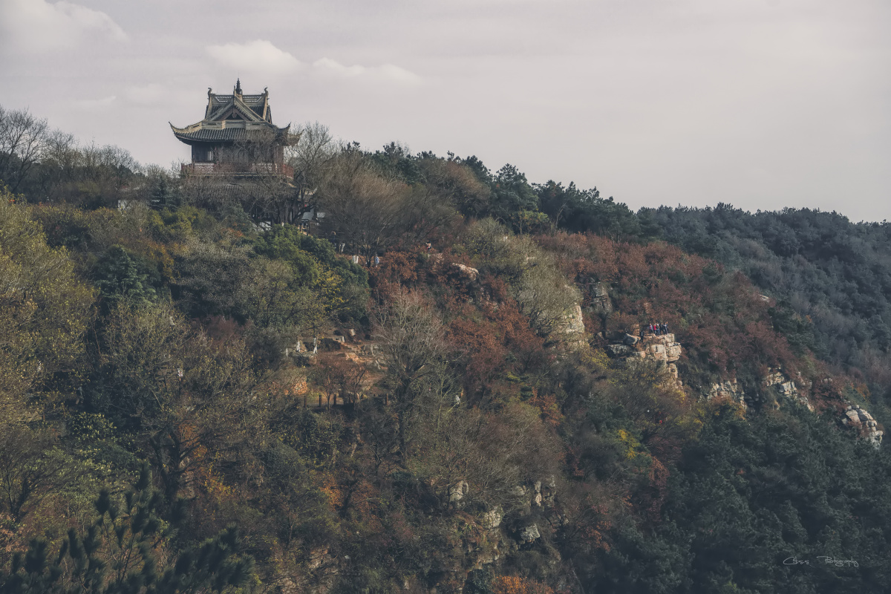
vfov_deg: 16.6
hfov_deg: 24.6
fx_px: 2042
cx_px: 446
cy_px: 297
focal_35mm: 82
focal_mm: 55
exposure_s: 1/125
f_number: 8
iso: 100
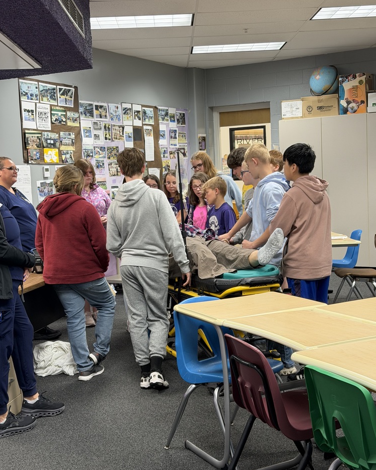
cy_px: 234
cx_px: 186
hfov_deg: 29.7
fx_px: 709
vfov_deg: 36.7
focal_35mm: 51
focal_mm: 6.76
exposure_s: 1/60
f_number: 1.78
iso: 160
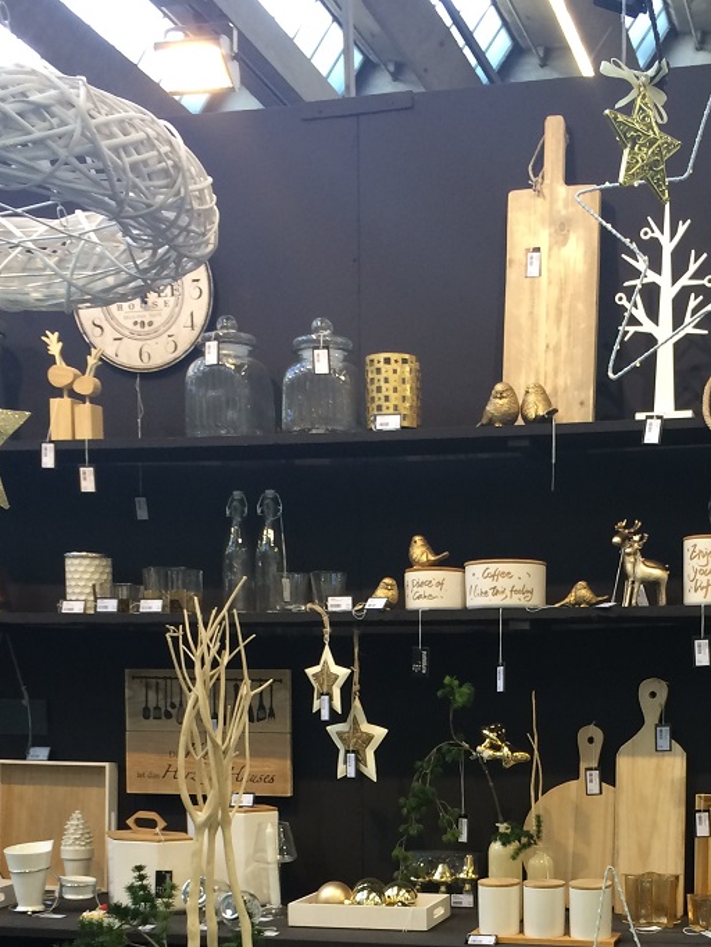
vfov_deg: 35.6
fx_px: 1396
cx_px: 511
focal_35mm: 51
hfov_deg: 28.3
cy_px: 819
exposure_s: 1/30
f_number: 2.2
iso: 50
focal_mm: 4.15
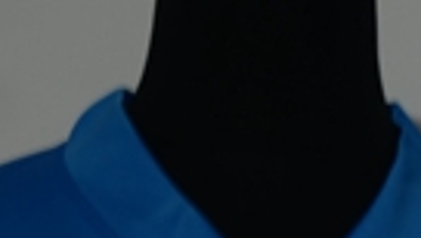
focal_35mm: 461
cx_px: 653
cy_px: 739
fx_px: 5154
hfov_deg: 4.6
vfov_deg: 2.6
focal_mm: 50
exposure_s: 1/1.3
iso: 100
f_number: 4.8
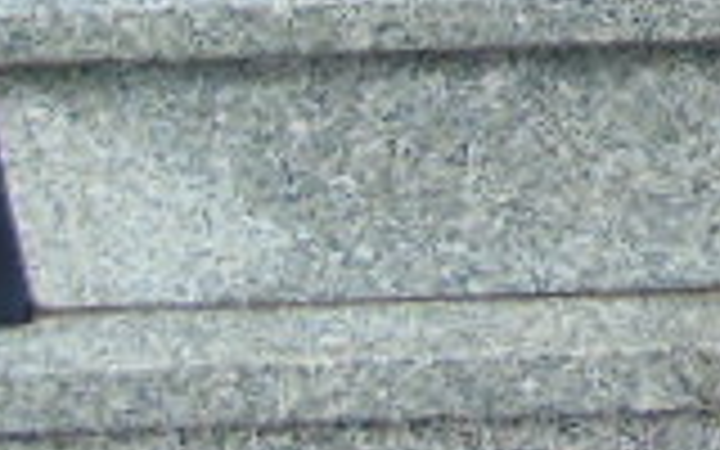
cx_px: 1017
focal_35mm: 106
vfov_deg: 11.6
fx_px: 2080
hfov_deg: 17.9
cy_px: -310
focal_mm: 4.5
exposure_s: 1/500
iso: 80
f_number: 3
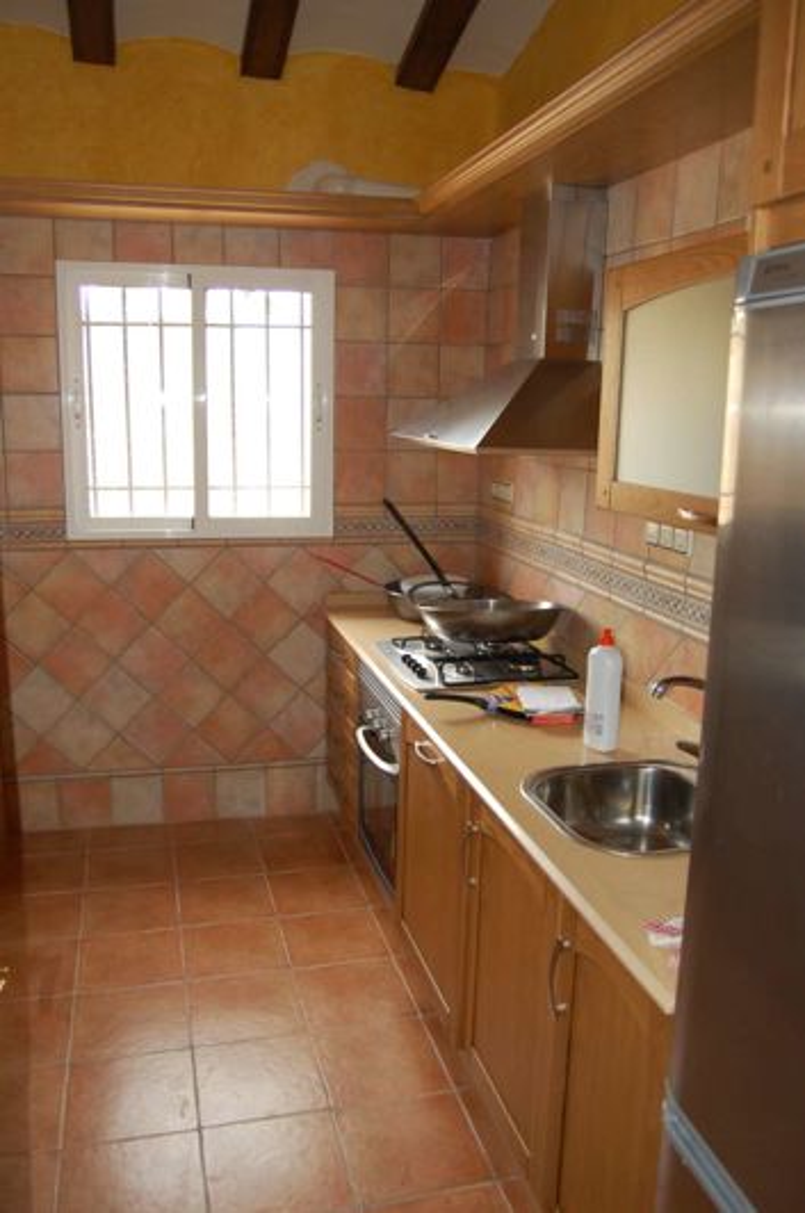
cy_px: 606
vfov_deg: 64.6
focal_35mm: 28
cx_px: 402
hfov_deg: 45.5
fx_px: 959
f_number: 3.5
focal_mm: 19
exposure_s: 1/60
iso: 400
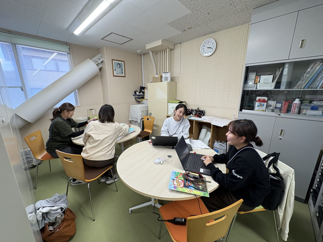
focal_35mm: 14
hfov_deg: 102.1
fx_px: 131
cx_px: 162
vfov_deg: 85.7
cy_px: 121
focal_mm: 2.22
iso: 160
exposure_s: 1/120
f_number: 2.2
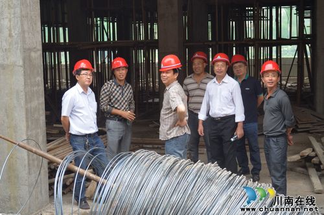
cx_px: 162
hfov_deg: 33.5
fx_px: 539
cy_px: 108
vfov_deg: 22.5
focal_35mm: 60
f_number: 5.3
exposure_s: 1/125
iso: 720
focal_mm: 40
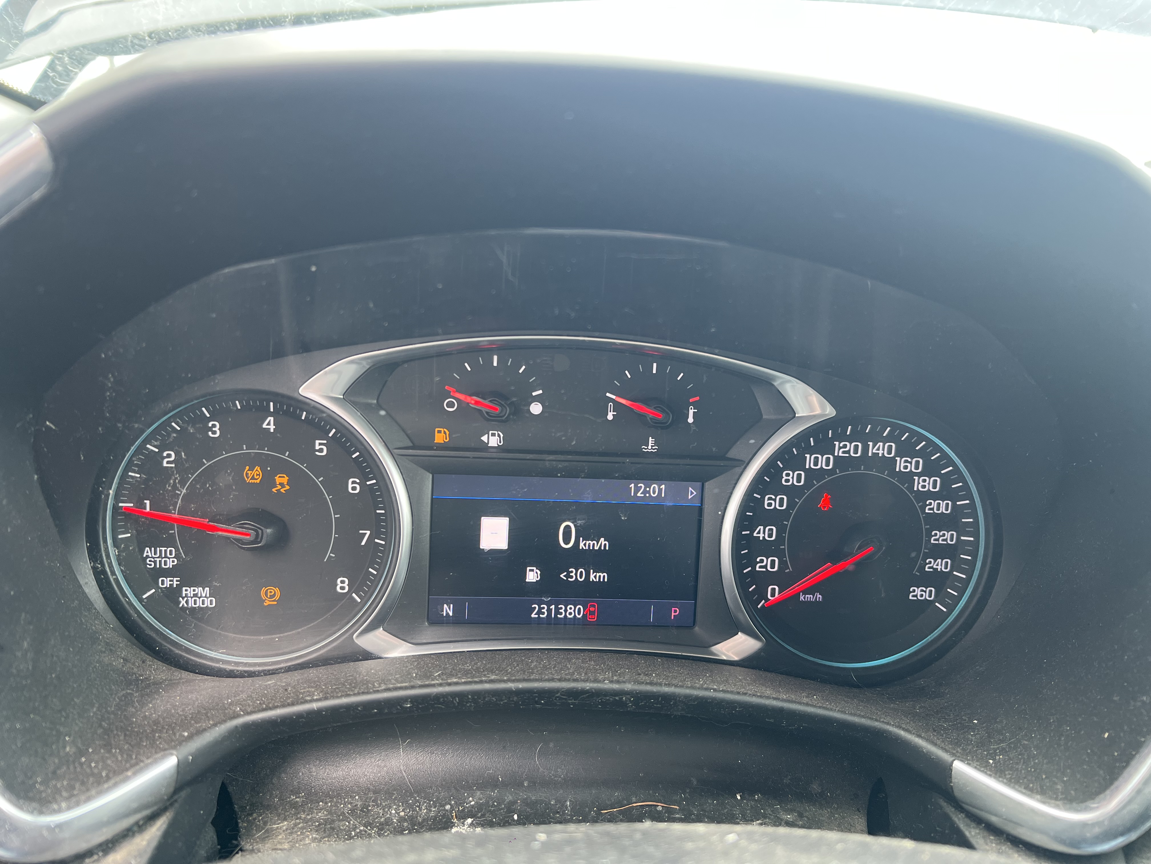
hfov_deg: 67.3
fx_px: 865
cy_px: 432
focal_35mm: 26
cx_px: 576
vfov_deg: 53.1
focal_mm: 5.7
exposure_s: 1/121
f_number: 1.5
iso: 125
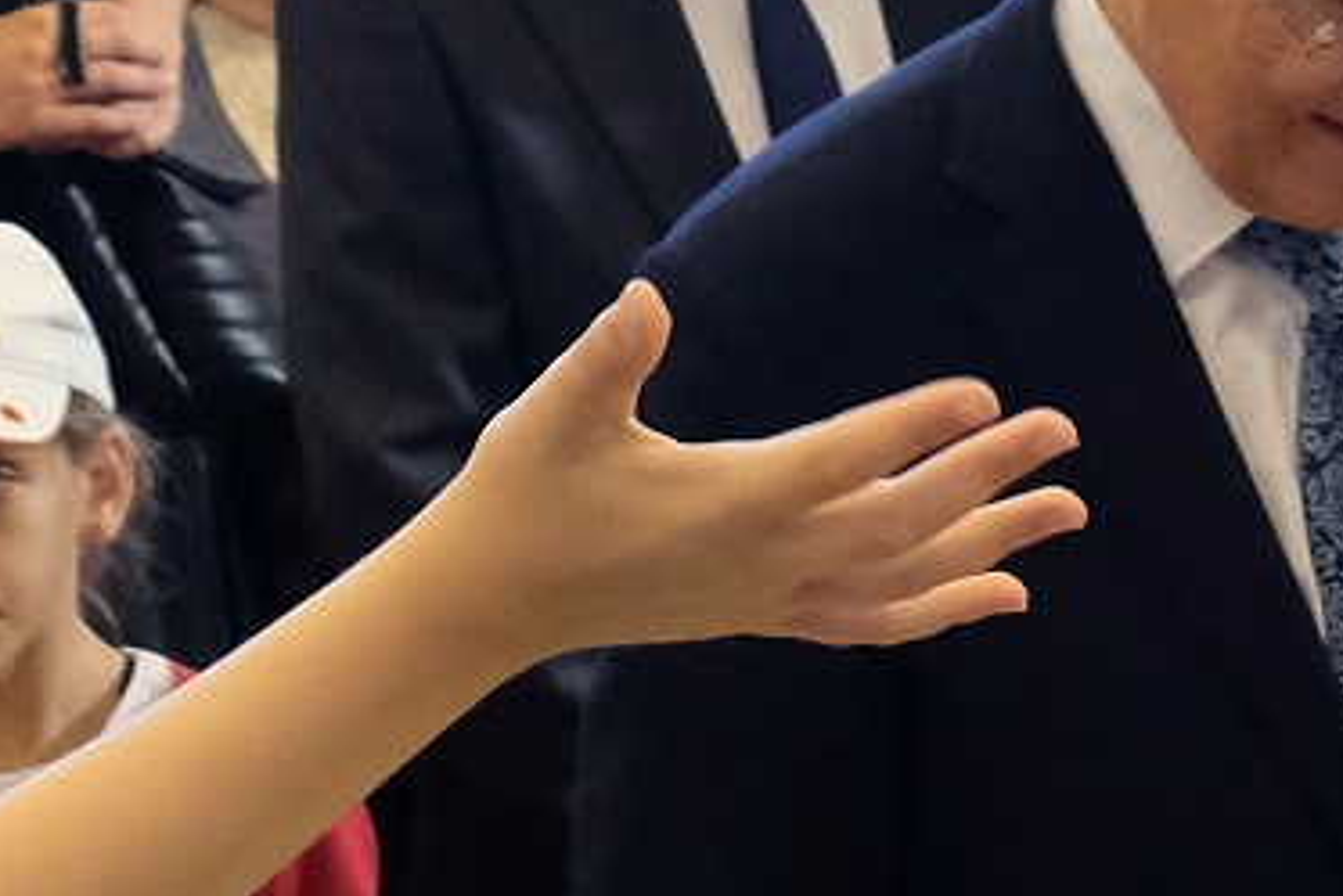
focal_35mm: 154
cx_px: 1361
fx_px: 5747
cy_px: 399
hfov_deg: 13.1
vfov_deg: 8.9
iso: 2500
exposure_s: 1/60
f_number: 3.6
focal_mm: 19
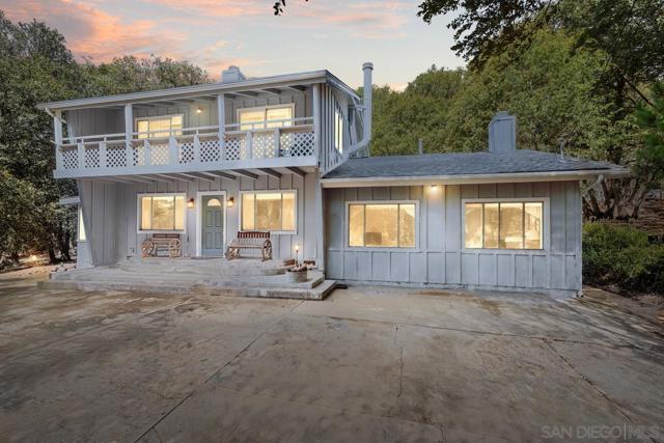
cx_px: 332
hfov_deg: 96.7
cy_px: 222
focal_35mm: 16
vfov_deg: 73.8
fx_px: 295
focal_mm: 16
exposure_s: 1/80
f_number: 8
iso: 400
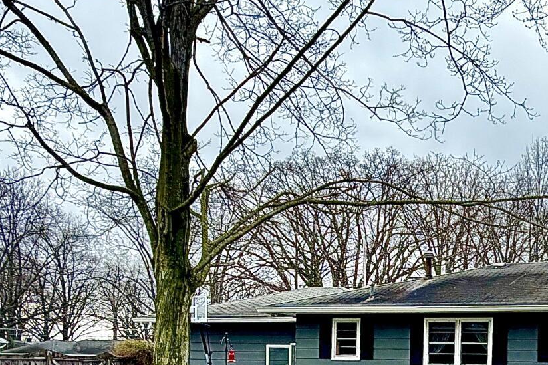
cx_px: 410
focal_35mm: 53
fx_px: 807
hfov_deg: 36.7
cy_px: 391
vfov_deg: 24.0
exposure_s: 1/613
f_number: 2.2
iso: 40
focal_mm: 2.22
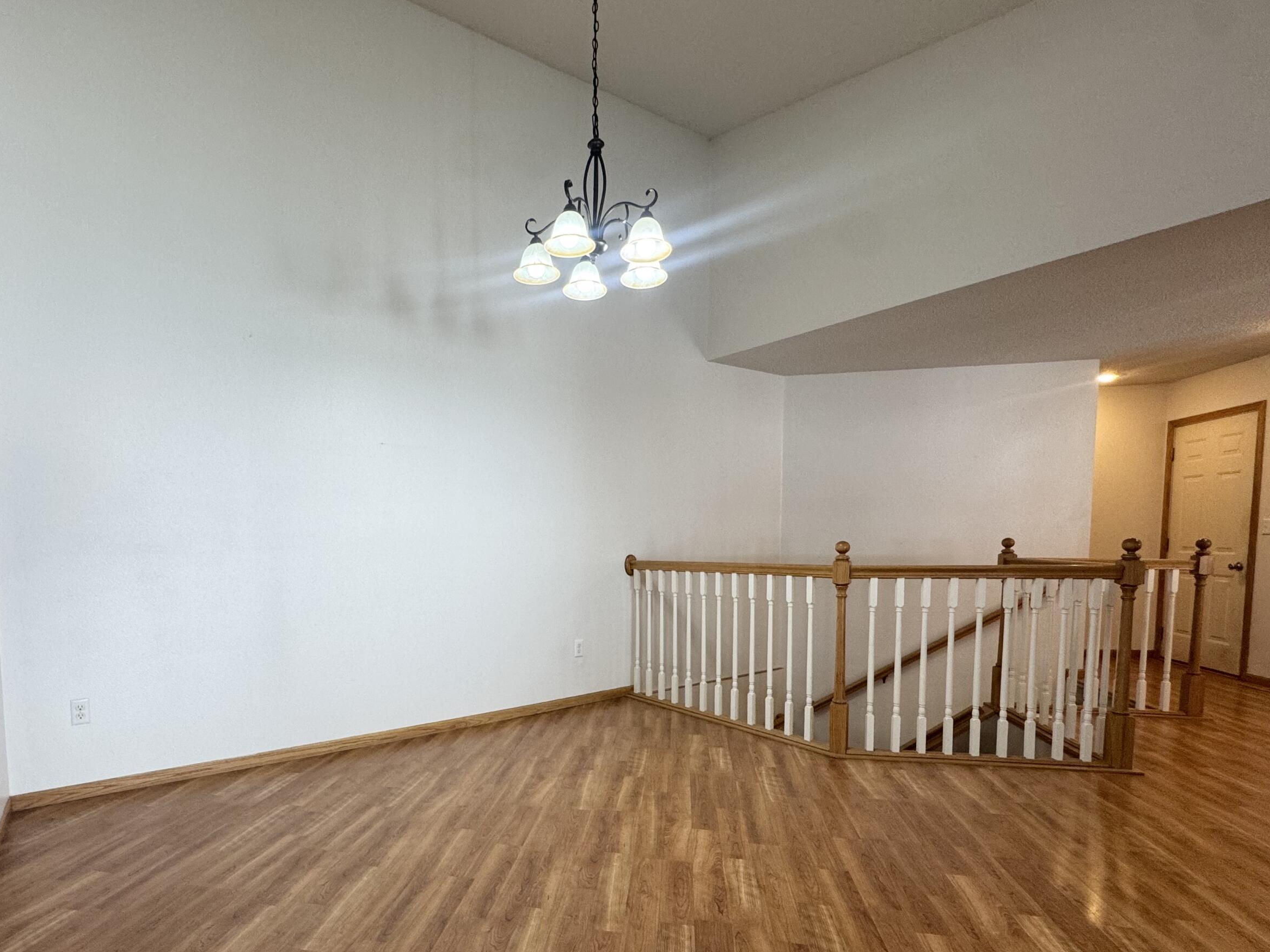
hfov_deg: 87.0
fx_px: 660
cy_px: 583
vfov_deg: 70.7
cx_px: 527
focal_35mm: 18
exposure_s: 1/120
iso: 160
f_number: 2.2
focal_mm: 2.22
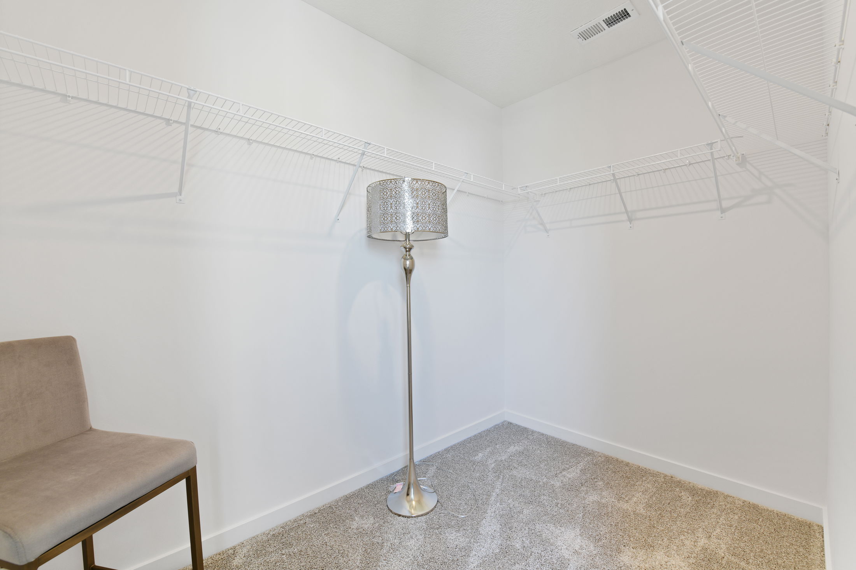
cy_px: 285
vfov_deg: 81.2
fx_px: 333
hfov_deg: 104.3
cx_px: 428
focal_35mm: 14
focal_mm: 14
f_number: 10
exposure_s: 1/2
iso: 200
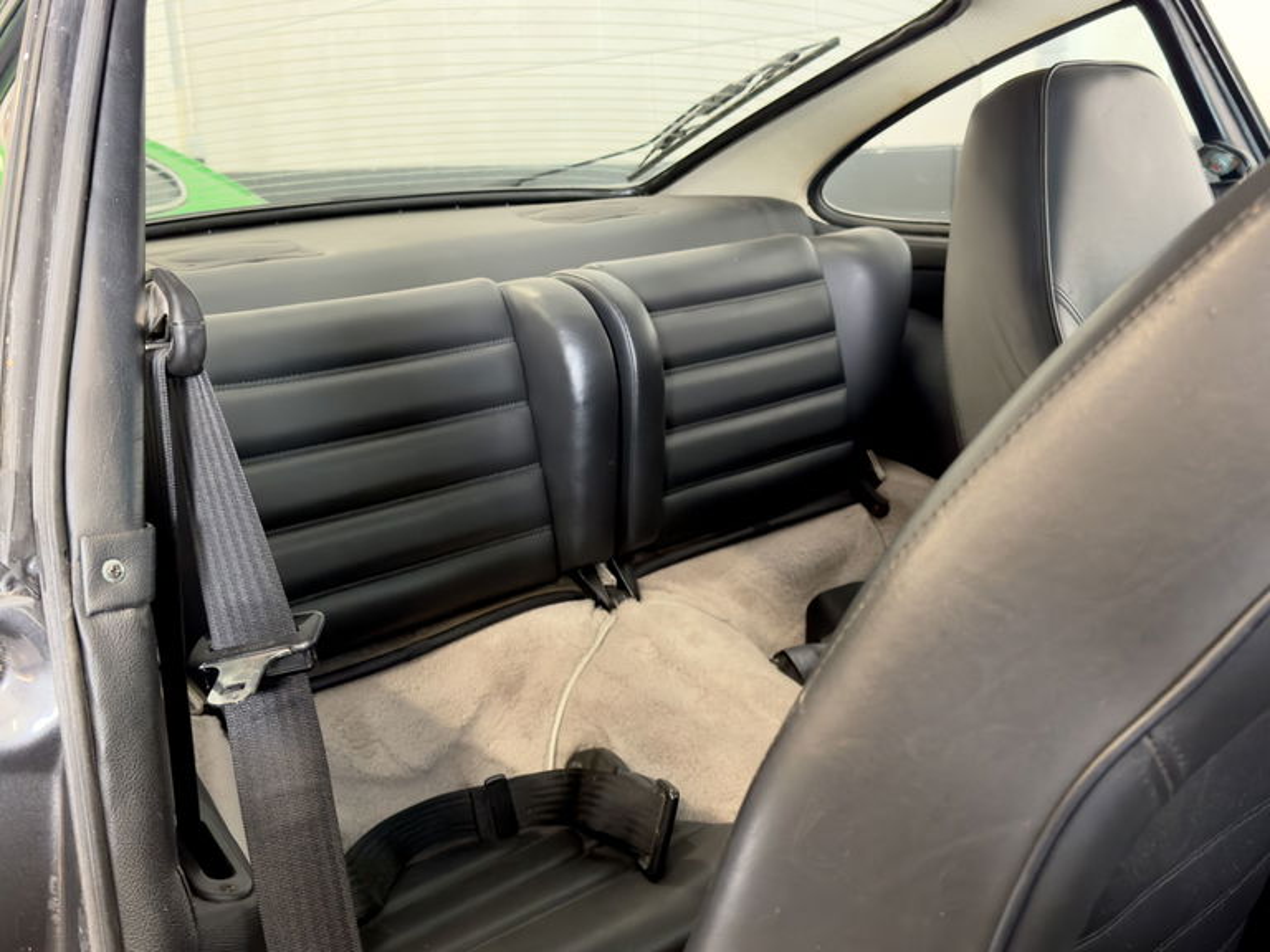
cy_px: 476
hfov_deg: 52.6
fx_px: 1284
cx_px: 635
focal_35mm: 35
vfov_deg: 40.7
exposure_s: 1/25
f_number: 1.78
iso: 640
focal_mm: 6.76
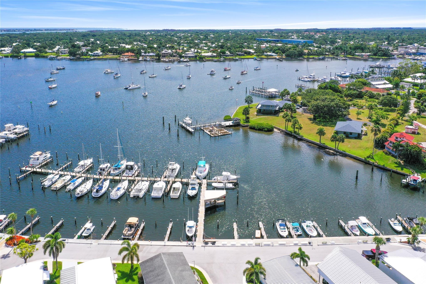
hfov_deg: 65.5
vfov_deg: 46.4
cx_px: 213
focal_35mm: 28
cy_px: 142
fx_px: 331
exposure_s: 1/800
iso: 100
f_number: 6.3
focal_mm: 10.26
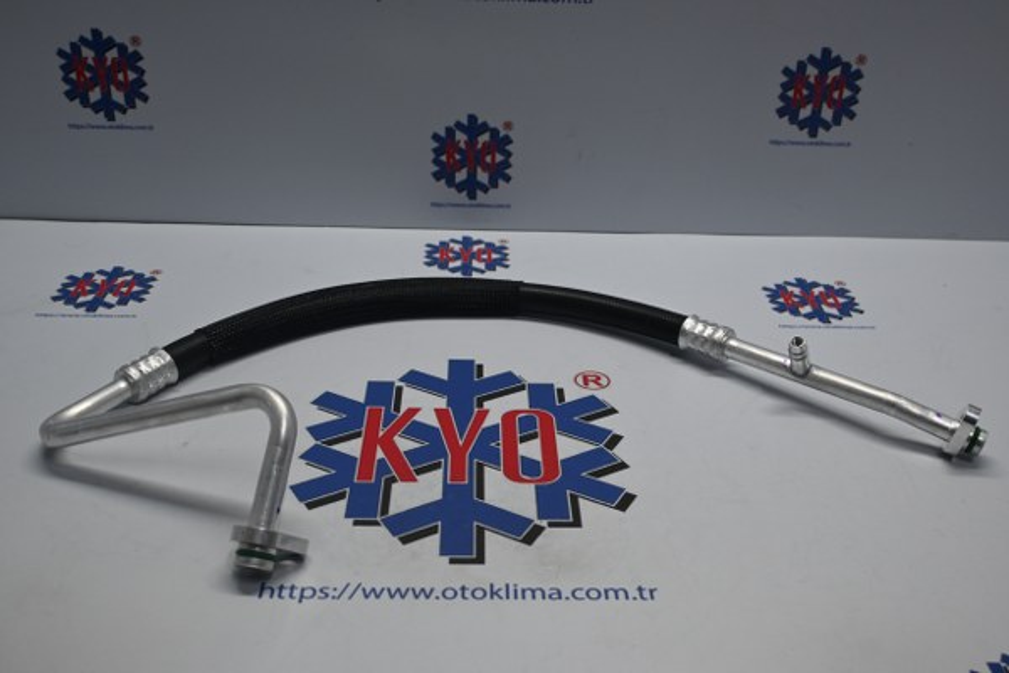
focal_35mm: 38
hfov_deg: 51.3
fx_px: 1051
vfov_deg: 35.5
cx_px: 504
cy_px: 336
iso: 400
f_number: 4.2
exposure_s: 1/125
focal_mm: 25
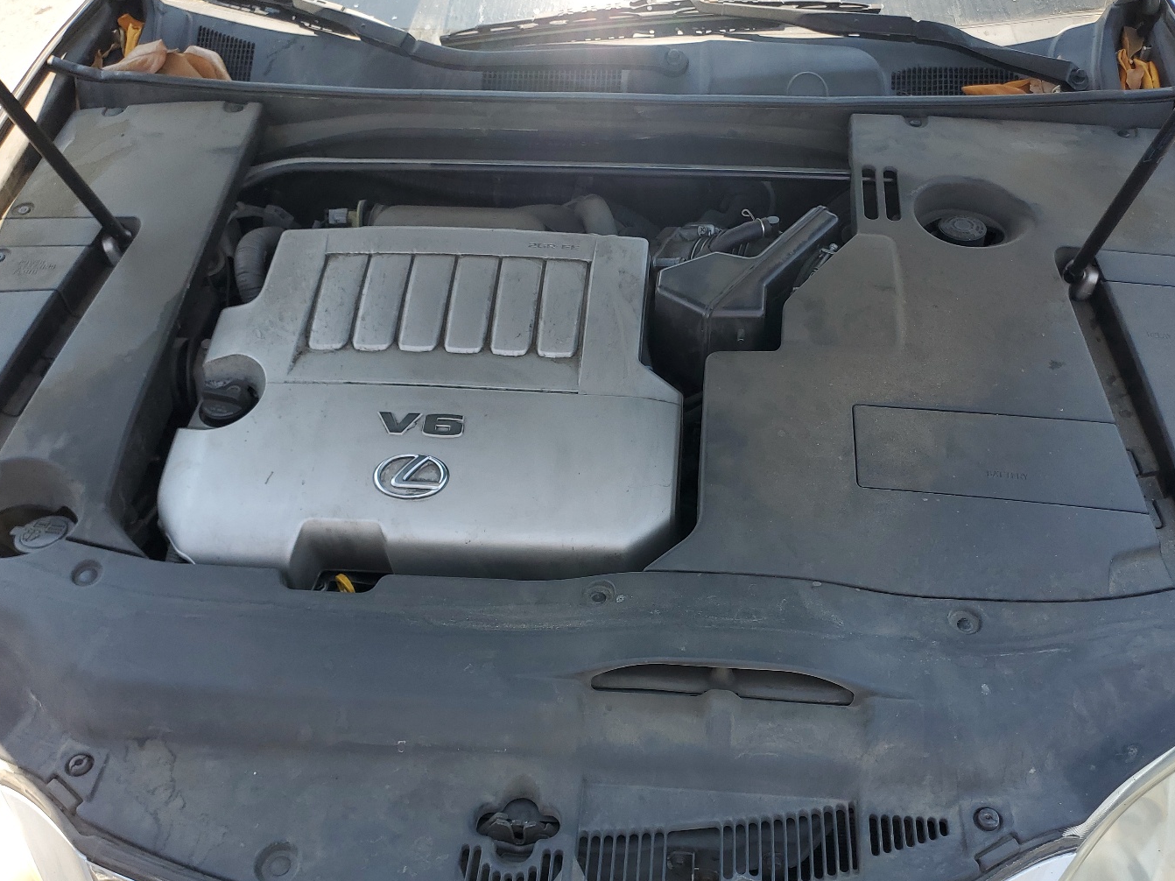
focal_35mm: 31
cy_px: 501
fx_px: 1052
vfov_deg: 45.3
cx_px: 609
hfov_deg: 58.3
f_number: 1.5
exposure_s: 1/714
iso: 50
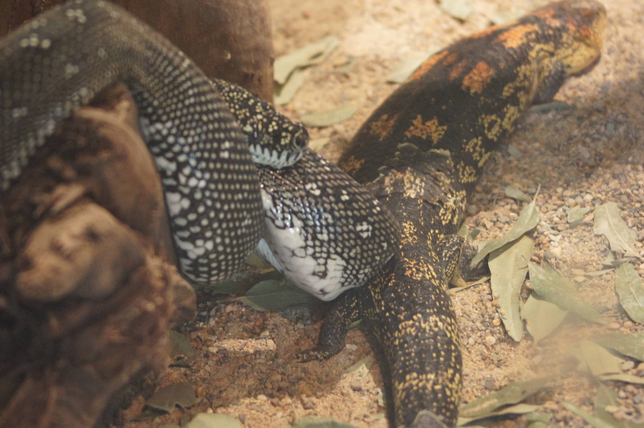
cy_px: 214
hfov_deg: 18.2
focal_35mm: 112
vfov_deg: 12.2
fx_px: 2011
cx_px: 322
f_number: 4.5
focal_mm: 75
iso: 1600
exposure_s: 1/8
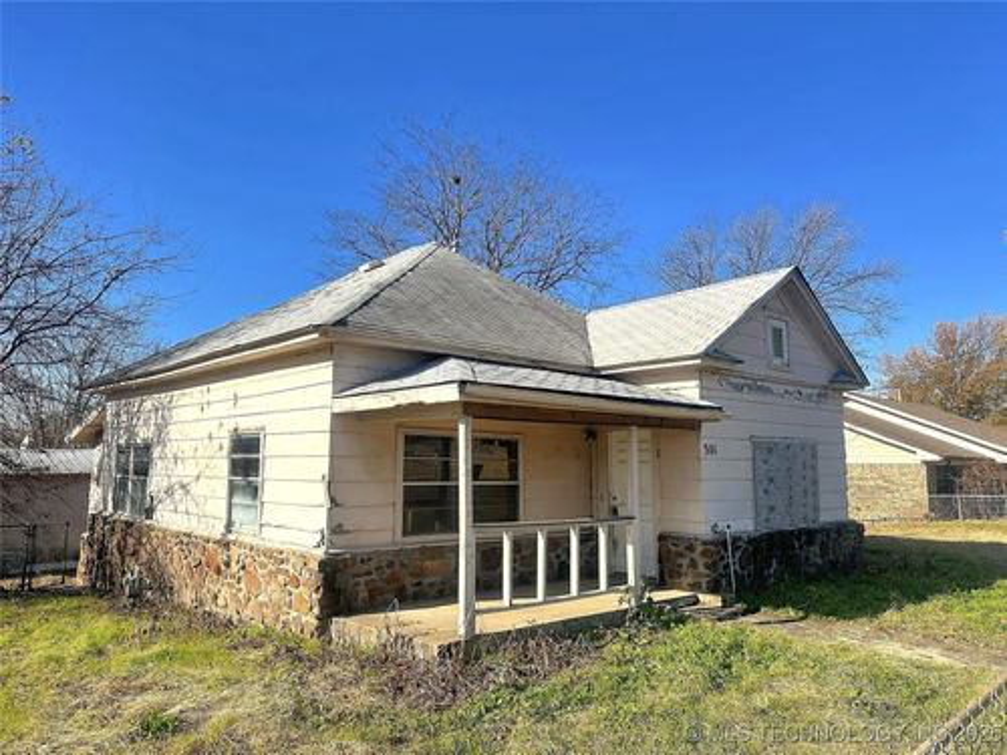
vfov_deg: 56.8
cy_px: 378
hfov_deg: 71.6
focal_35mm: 24
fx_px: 698
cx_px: 504
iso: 80
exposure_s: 1/4545
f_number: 1.8
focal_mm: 6.9
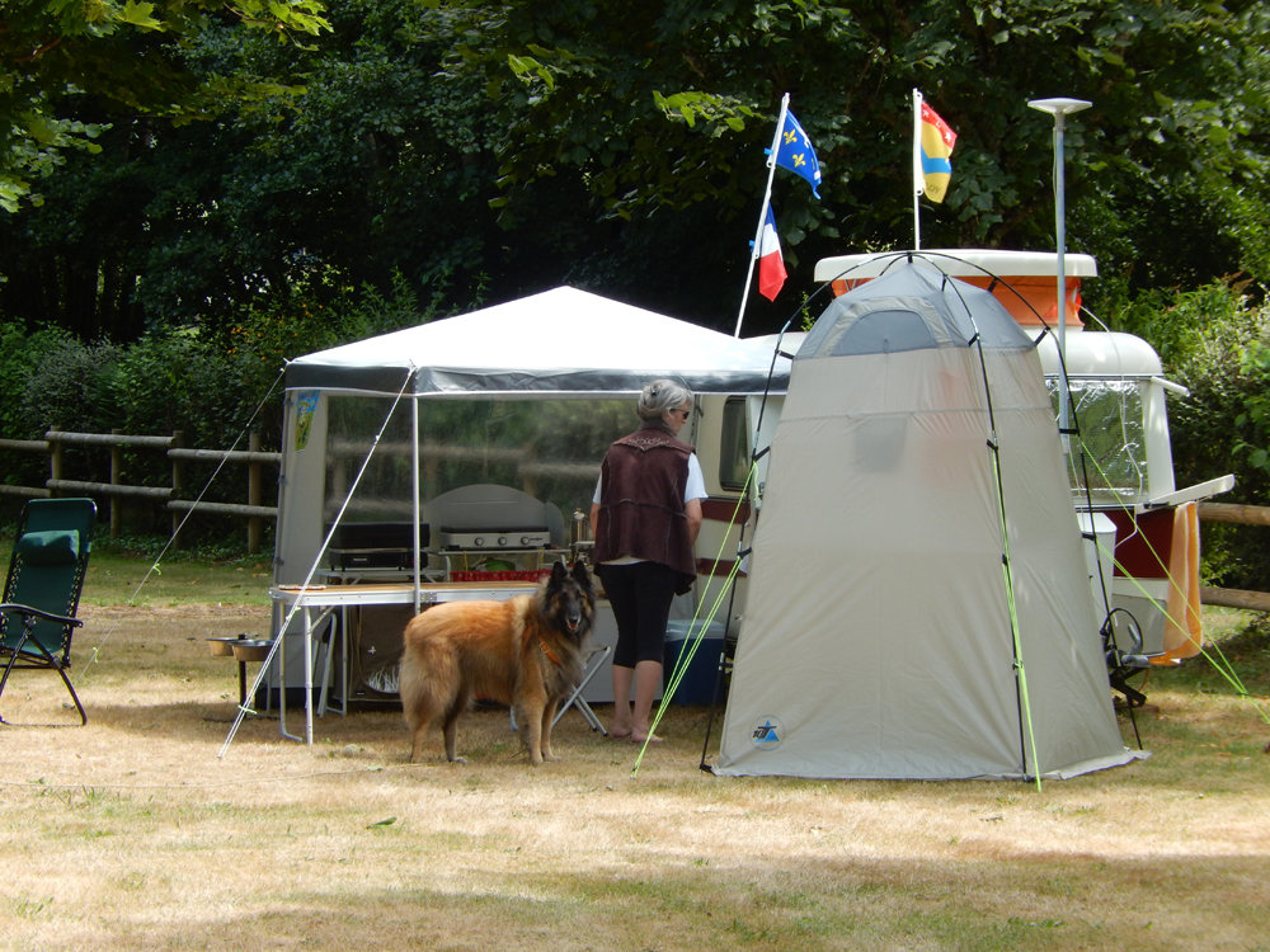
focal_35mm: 134
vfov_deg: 11.1
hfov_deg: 14.7
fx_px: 4916
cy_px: 476
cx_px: 635
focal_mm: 24.1
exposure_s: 1/100
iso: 125
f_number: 5.6
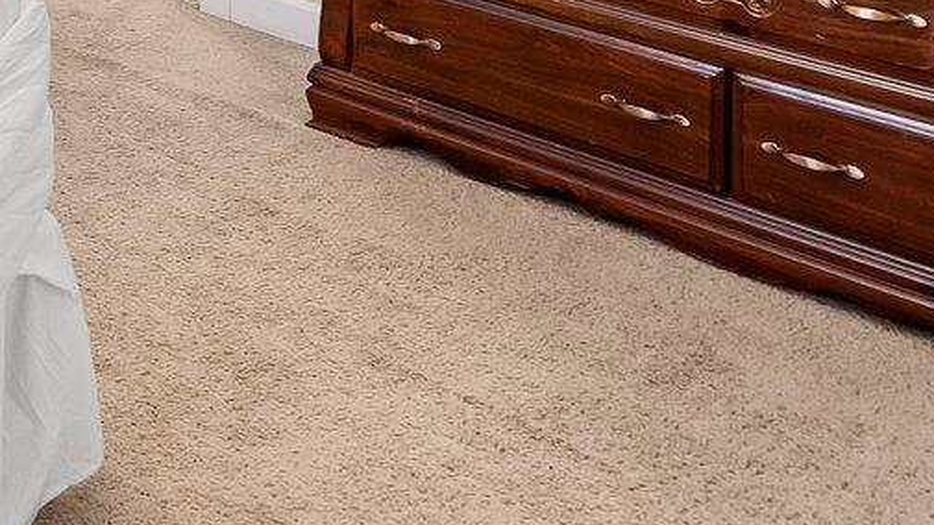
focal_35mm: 68
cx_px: -326
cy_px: -559
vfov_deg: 14.4
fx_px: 1684
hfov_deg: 25.9
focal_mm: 16
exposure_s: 1/5
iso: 320
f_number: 4
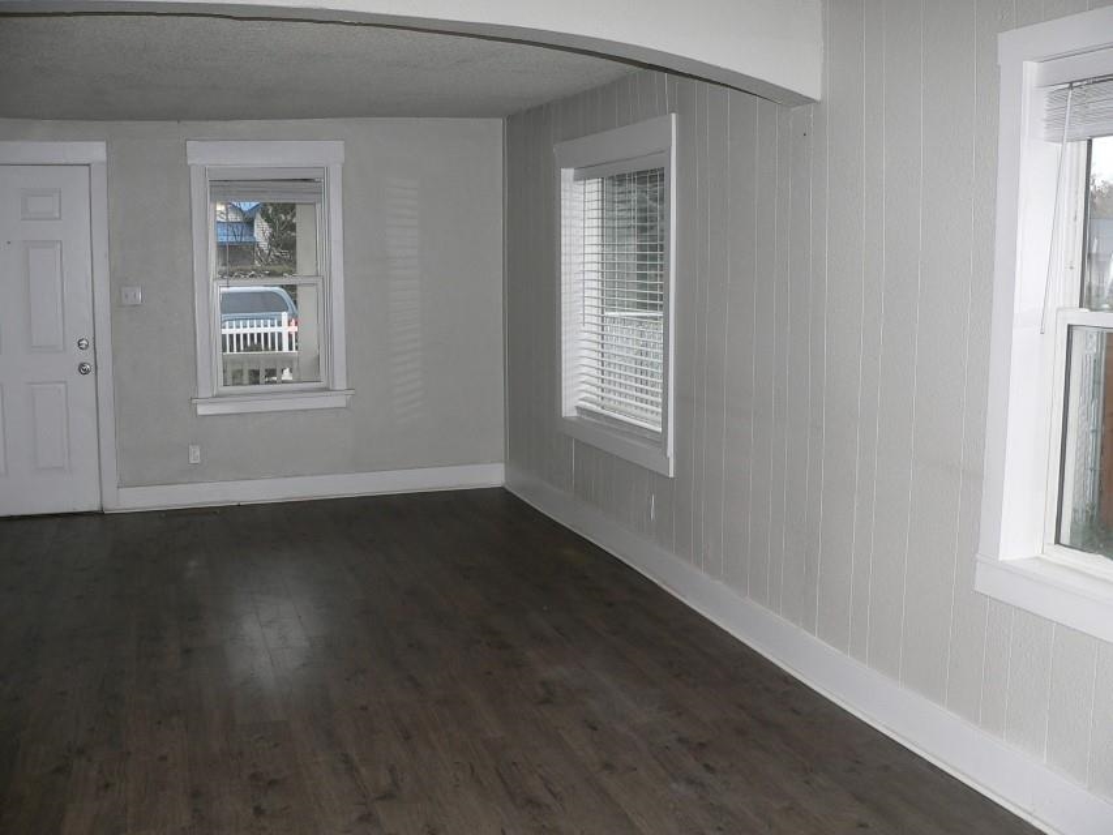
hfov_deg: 51.3
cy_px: 418
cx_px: 556
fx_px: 1158
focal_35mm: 36
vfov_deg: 39.7
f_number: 2.8
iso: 150
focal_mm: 6
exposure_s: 1/60
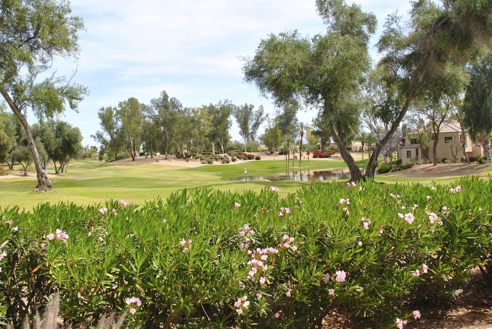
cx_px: 246
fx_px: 493
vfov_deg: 37.0
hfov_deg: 53.1
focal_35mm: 36
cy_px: 164
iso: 200
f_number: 10
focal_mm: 24
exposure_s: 1/250
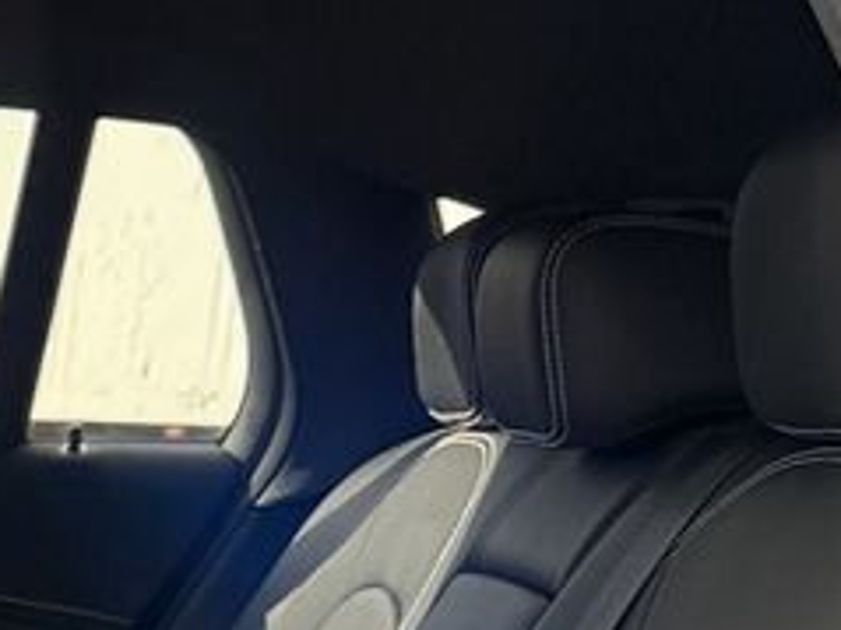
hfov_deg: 16.0
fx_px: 2501
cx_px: -697
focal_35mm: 103
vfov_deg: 13.2
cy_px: 1066
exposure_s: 1/121
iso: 200
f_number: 1.78
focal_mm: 6.76
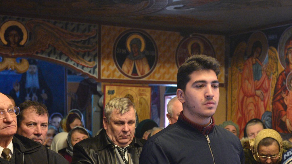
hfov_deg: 27.4
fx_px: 596
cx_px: 181
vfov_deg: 15.6
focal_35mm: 77
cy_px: 113
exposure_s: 1/80
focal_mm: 52
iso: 6400
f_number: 3.2
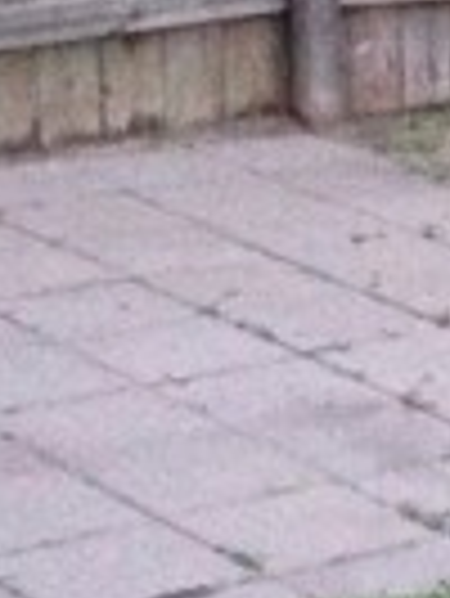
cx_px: 1179
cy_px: 40
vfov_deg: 10.3
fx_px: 3288
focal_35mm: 190
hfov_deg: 7.2
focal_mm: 4.12
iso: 800
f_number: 2.4
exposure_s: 1/15
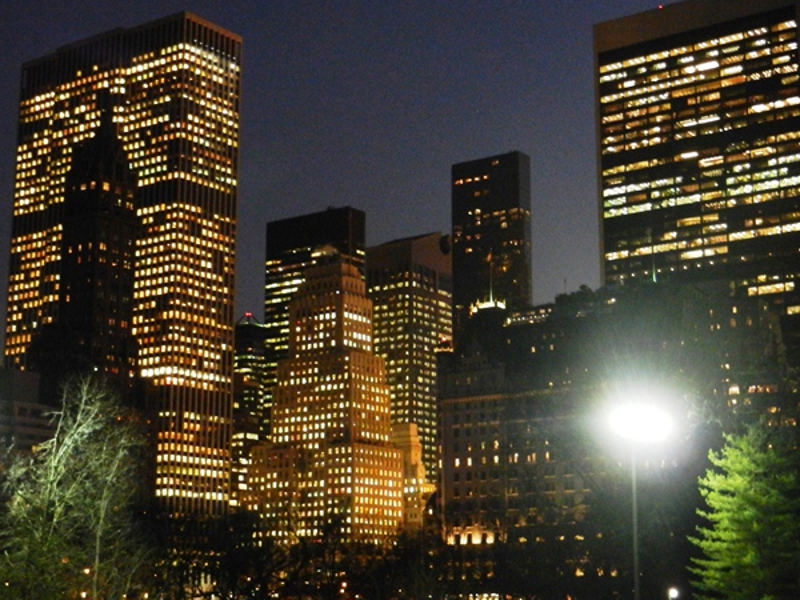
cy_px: 276
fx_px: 1387
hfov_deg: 32.2
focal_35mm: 60
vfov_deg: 24.4
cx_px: 444
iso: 360
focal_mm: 8.2
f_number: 4.2
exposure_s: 1/15
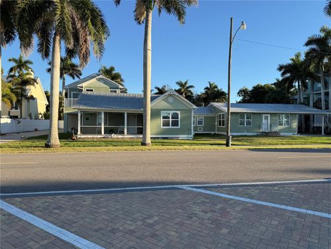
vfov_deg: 56.8
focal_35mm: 24
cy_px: 124
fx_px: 229
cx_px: 166
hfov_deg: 71.6
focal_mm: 6.76
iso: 80
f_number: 1.78
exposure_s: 1/2000
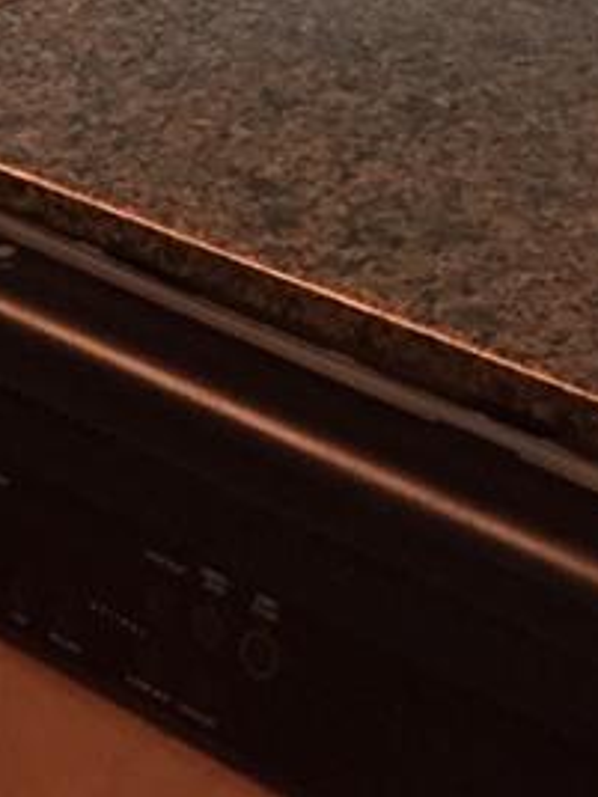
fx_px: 2994
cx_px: -164
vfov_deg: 14.3
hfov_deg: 11.1
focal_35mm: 130
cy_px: -366
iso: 125
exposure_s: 1/30
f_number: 2.2
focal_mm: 4.15
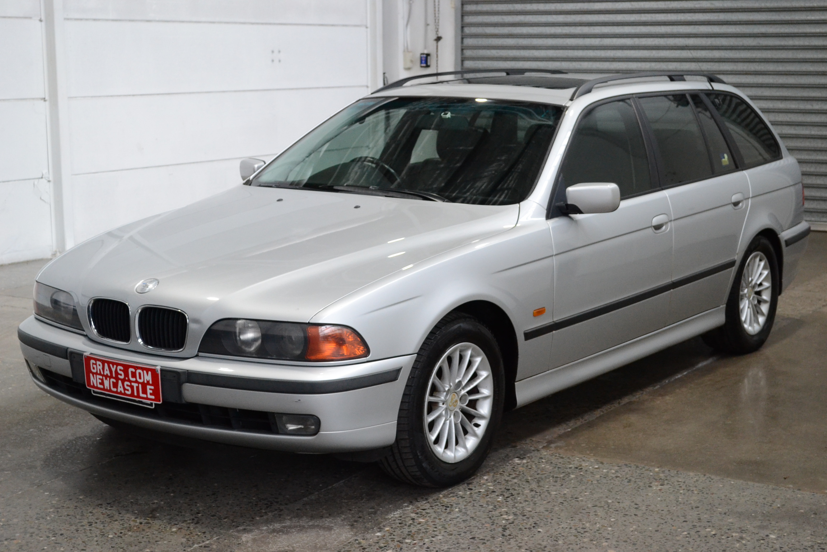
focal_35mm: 57
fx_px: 1309
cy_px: 276
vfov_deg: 23.8
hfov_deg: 35.1
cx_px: 414
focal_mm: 38
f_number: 5
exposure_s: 1/320
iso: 1600
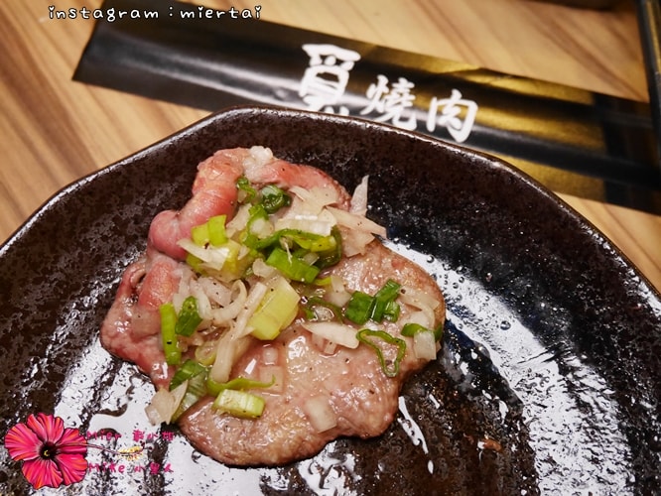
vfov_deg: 39.7
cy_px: 248
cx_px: 330
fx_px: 688
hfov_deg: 51.3
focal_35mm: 36
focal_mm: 18
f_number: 4.2
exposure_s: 1/60
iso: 2500
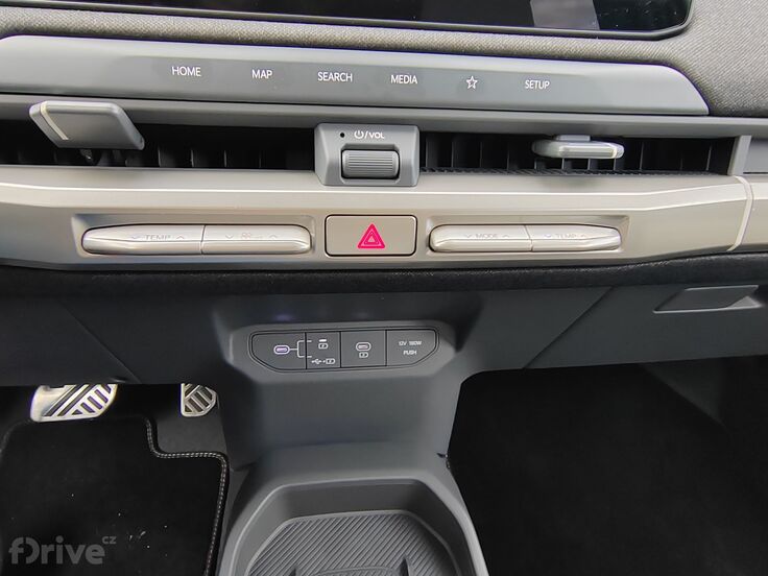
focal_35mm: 27
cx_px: 384
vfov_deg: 51.4
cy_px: 288
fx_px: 599
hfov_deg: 65.3
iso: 320
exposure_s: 1/50
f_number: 2.2
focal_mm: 2.16
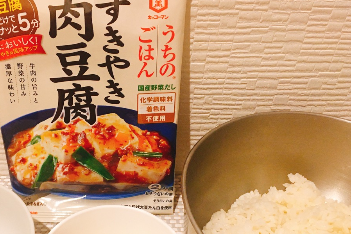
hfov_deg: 44.8
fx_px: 419
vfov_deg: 30.9
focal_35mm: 43
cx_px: 120
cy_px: 158
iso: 125
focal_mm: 4.15
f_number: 2.2
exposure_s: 1/30
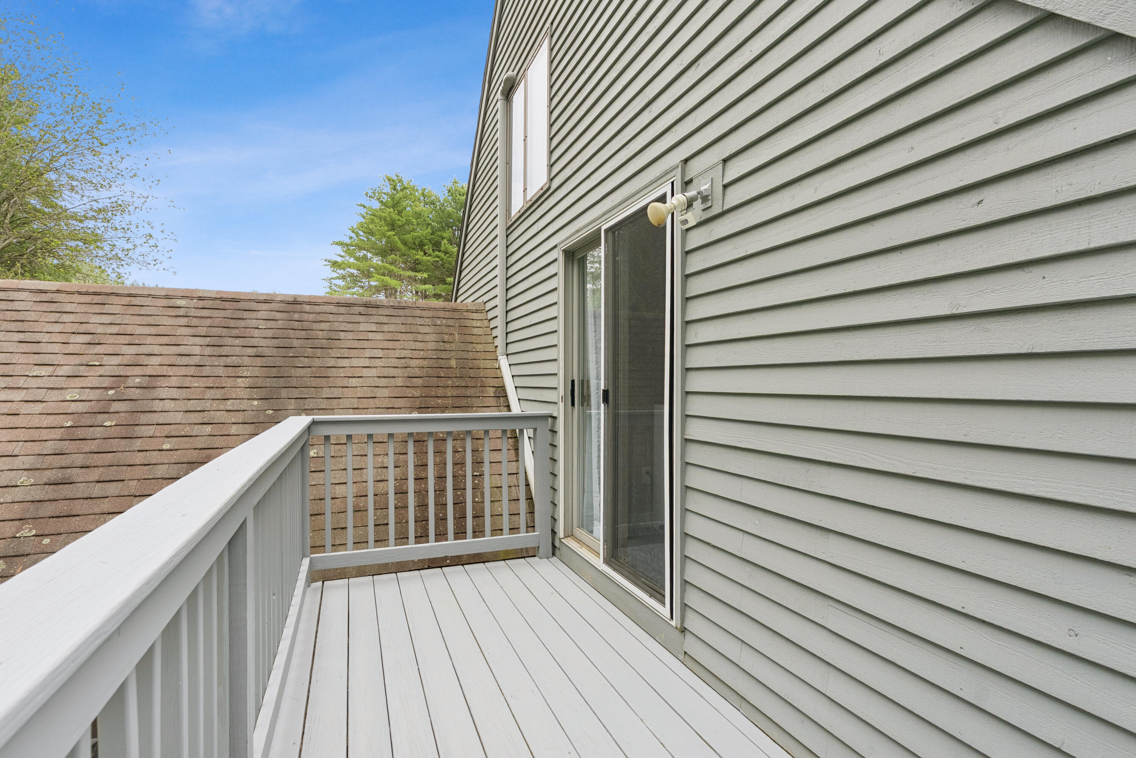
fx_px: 537
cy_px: 379
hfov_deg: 93.3
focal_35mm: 17
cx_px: 568
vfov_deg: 70.5
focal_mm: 17
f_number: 7.1
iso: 320
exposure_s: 1/200
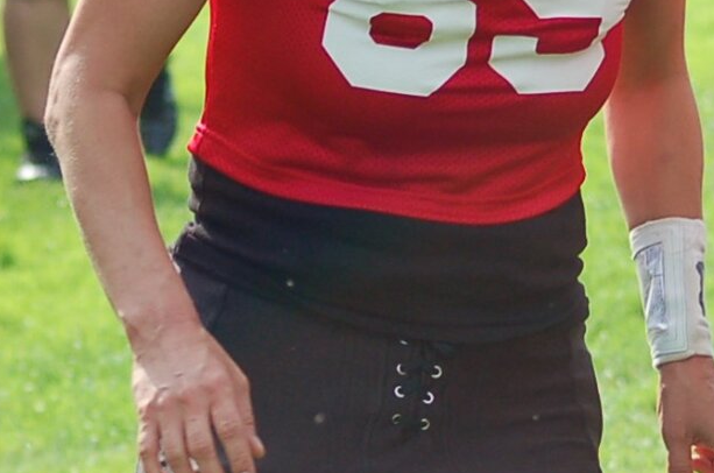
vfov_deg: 3.6
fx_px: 7462
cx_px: 546
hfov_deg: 5.5
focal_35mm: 377
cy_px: -41
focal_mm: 70
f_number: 4
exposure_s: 1/1000
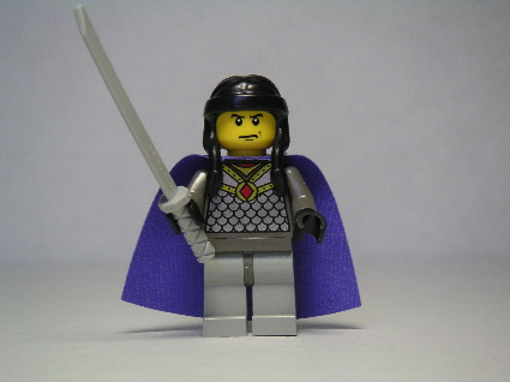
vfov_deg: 15.2
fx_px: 1428
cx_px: 255
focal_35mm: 97
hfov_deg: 20.3
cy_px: 191
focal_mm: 15
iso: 80
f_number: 3.5
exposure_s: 1/90
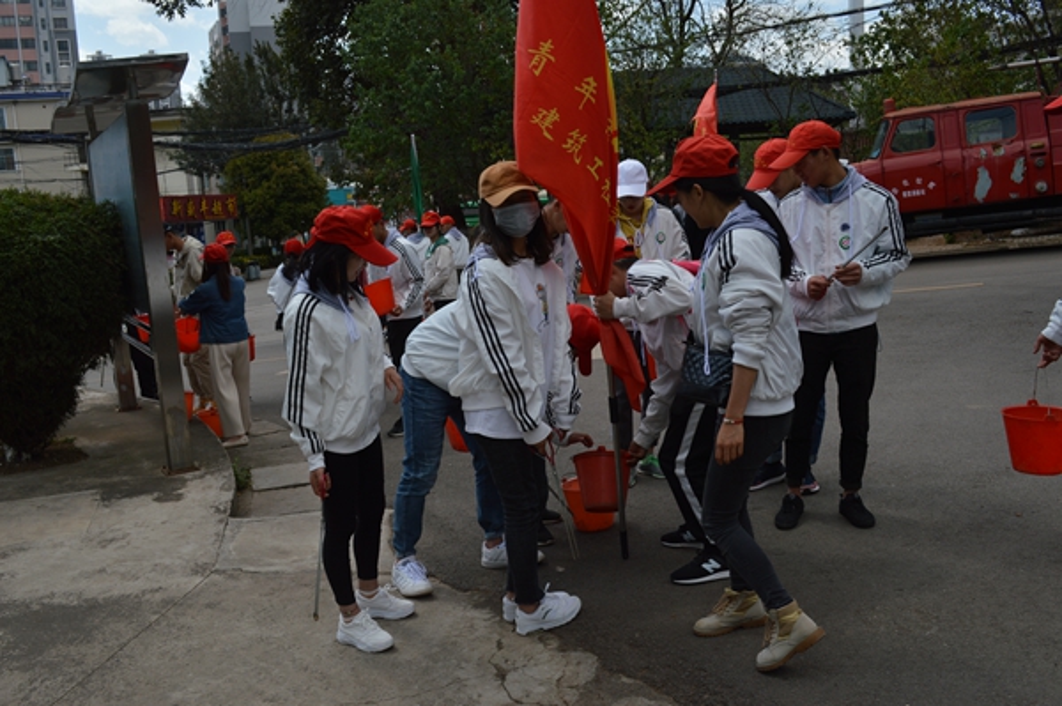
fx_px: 973
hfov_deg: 57.3
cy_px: 353
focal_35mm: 33
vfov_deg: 39.9
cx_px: 531
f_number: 9
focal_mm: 22
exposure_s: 1/320
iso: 100
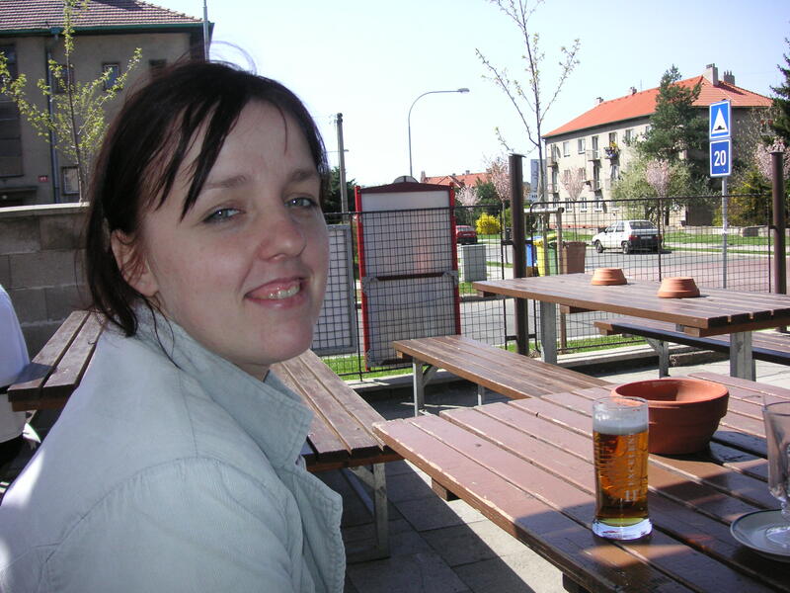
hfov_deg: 50.1
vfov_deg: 38.7
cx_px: 395
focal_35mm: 37
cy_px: 296
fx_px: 844
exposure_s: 1/1000
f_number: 2.8
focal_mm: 6.1
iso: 64
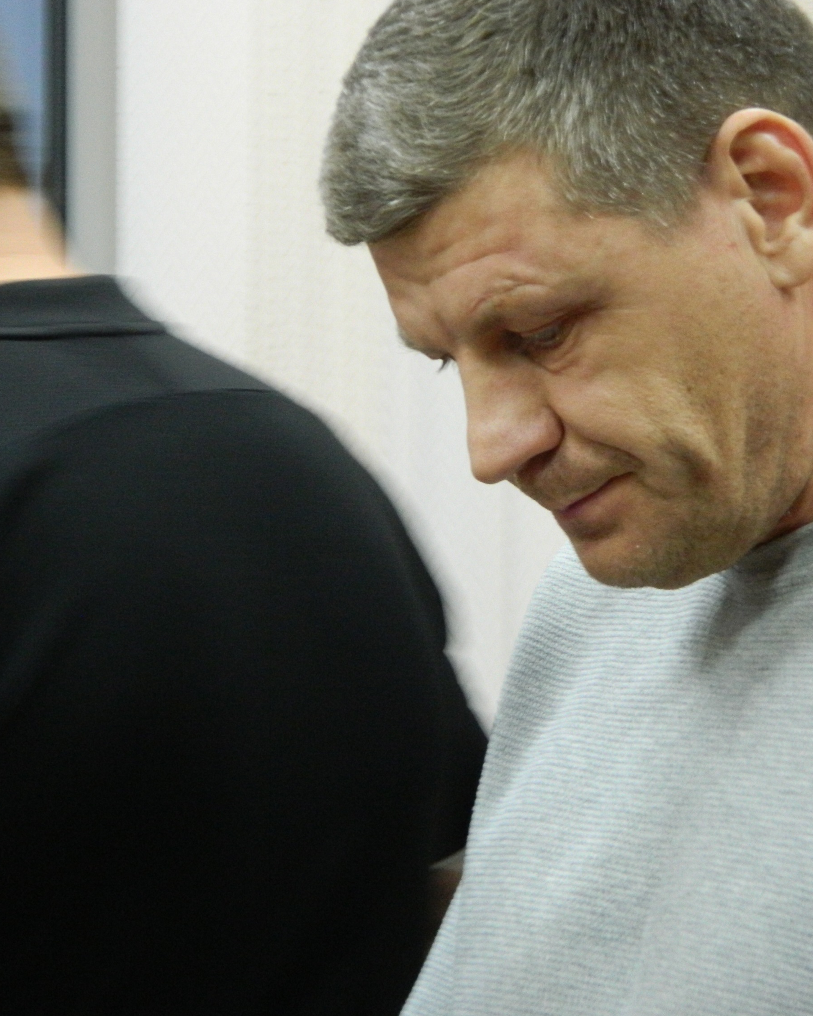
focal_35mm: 196
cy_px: 508
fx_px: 5896
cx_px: 531
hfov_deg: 7.9
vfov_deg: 9.9
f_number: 4.9
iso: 400
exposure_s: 1/25
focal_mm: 27
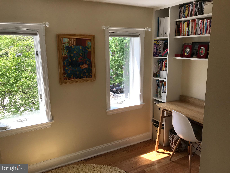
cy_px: 86
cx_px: 115
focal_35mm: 28
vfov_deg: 49.7
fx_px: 186
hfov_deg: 63.4
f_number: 1.8
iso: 20
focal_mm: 3.99
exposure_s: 1/286
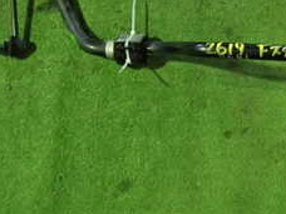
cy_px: 39
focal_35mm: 79
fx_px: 653
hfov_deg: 23.5
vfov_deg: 18.5
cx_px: 299
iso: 500
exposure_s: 1/30
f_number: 2.3
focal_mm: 5.4
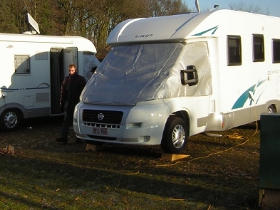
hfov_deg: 34.6
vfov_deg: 26.5
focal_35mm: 55
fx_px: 445
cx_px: 94
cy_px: 78
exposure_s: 1/272
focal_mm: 4.7
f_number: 5.2
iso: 50
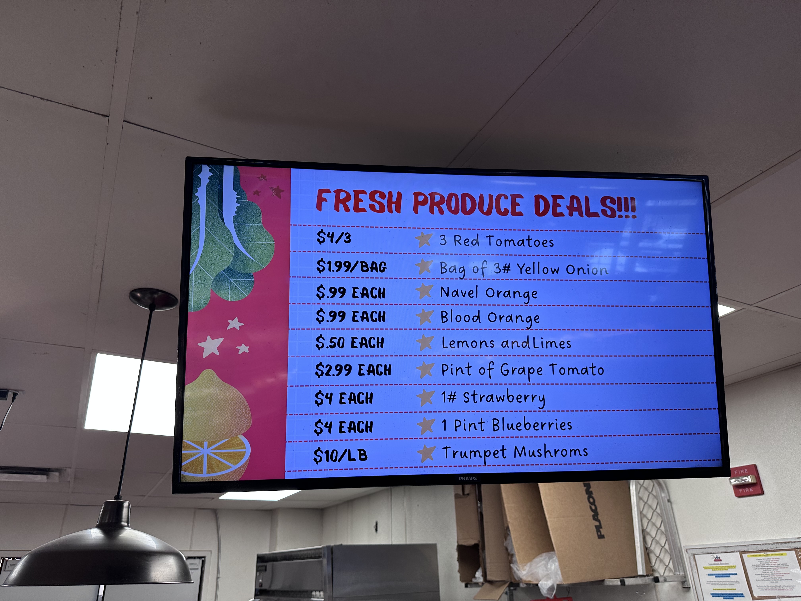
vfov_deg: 56.8
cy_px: 300
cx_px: 400
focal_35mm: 24
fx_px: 555
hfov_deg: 71.6
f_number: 1.78
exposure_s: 1/75
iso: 100
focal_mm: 6.86
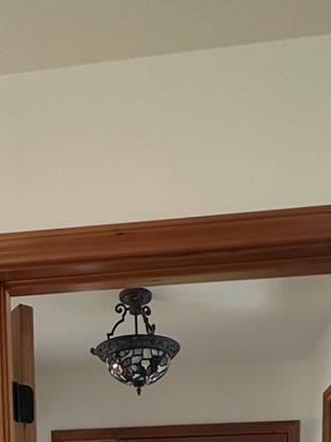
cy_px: 591
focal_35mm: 41
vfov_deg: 32.6
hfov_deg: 35.0
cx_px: 138
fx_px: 523
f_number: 2.2
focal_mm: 2.22
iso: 320
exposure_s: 1/60
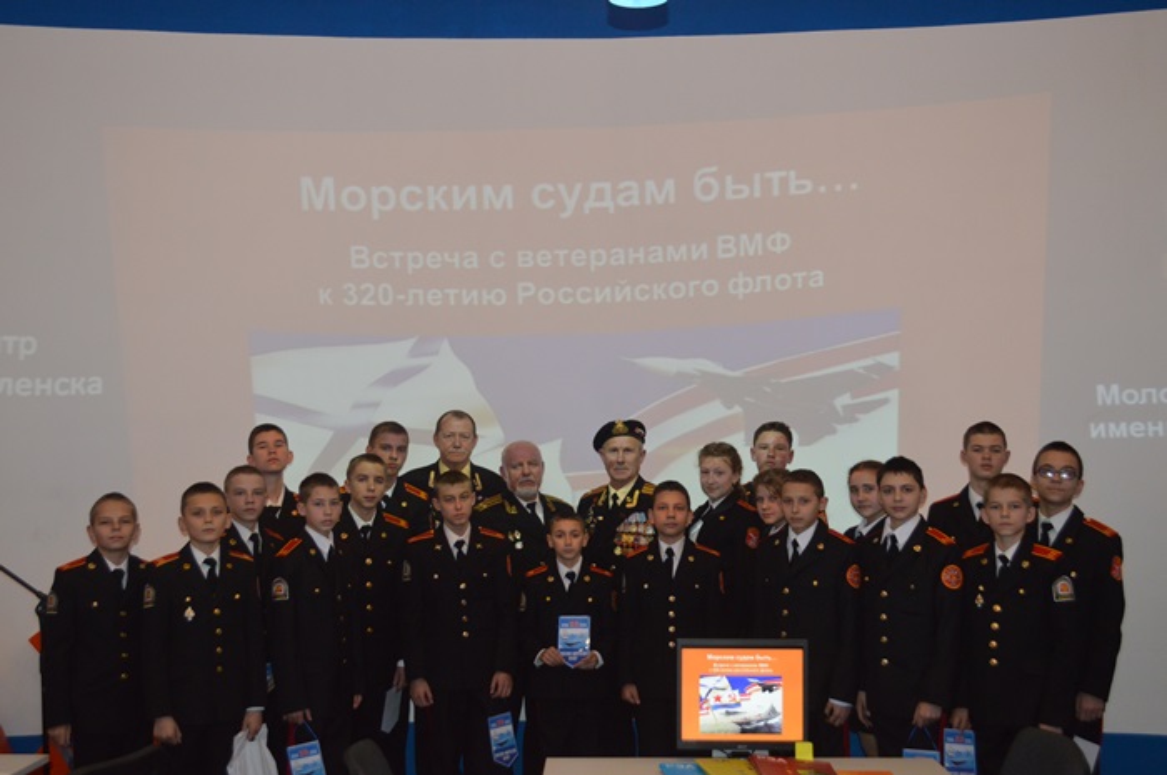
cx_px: 584
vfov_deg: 34.1
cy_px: 388
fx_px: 1263
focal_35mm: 39
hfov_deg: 49.6
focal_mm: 26
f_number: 4.2
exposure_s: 1/60
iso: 1000
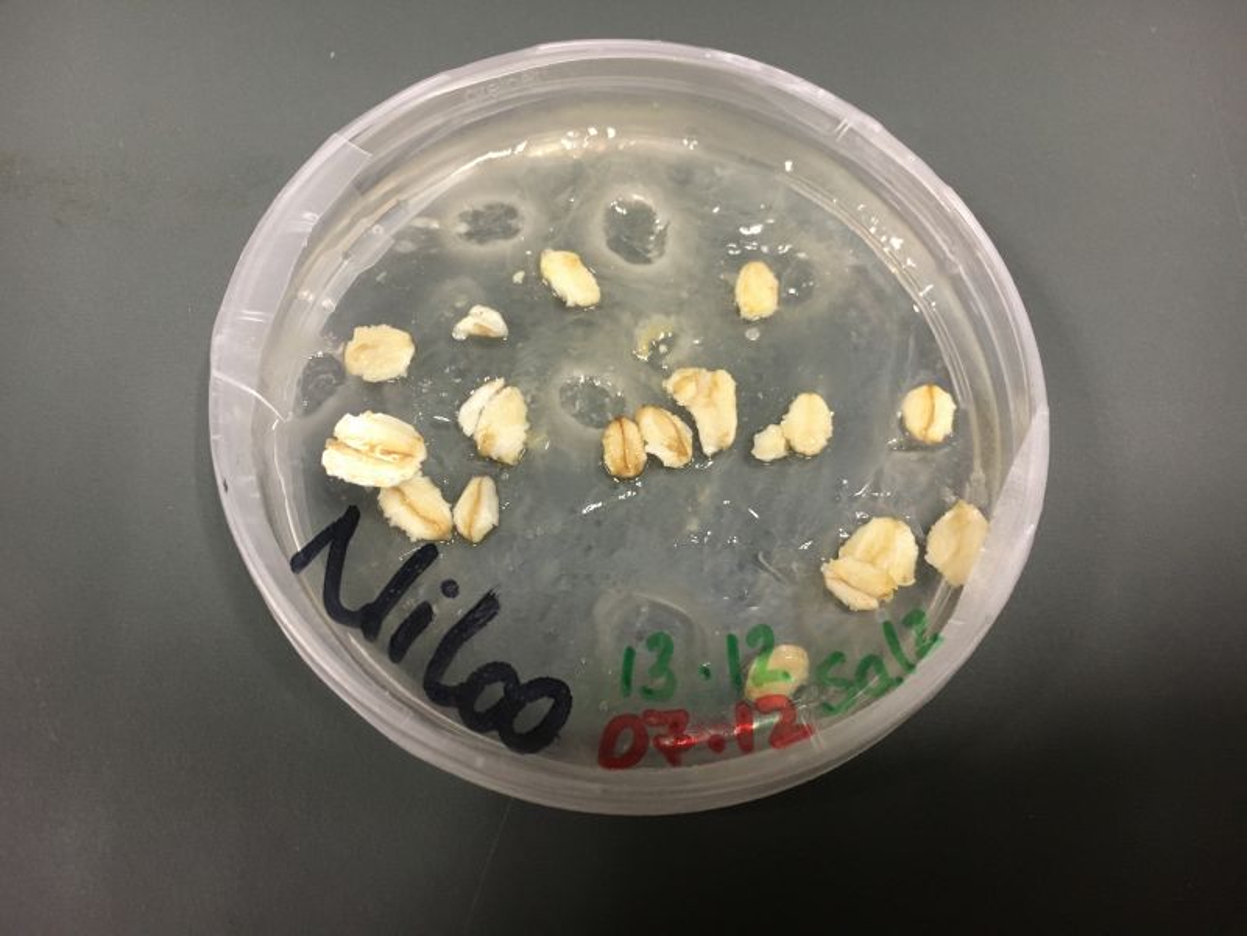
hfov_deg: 61.7
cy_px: 468
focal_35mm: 29
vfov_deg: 48.2
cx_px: 624
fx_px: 1045
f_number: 2.2
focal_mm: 4.15
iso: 160
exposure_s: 1/33
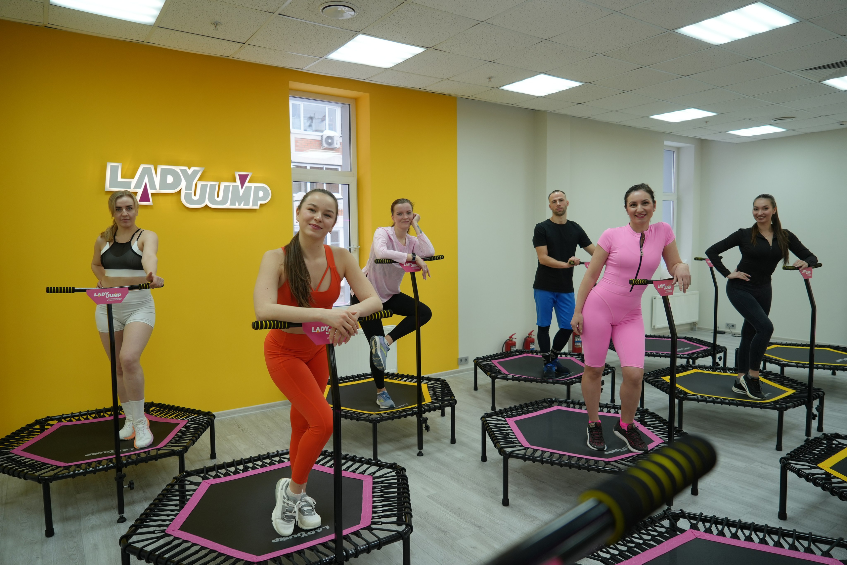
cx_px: 424
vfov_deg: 53.1
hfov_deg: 73.7
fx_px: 565
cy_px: 282
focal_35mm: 24
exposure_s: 1/160
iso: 400
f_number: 4
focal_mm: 24
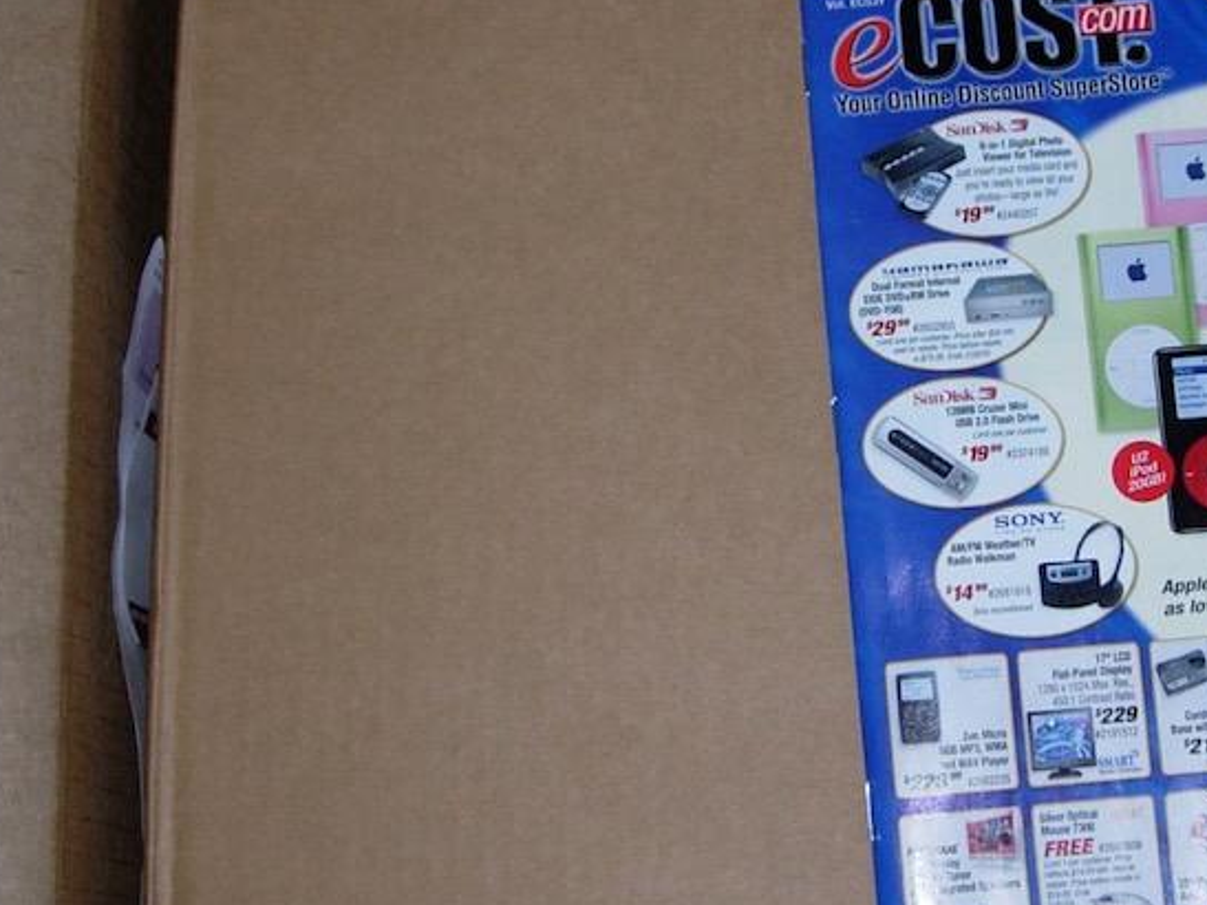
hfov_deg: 21.8
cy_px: 435
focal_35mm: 89
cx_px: 920
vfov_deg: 16.6
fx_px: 3103
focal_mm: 7.8
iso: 79
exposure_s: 1/64
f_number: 2.8
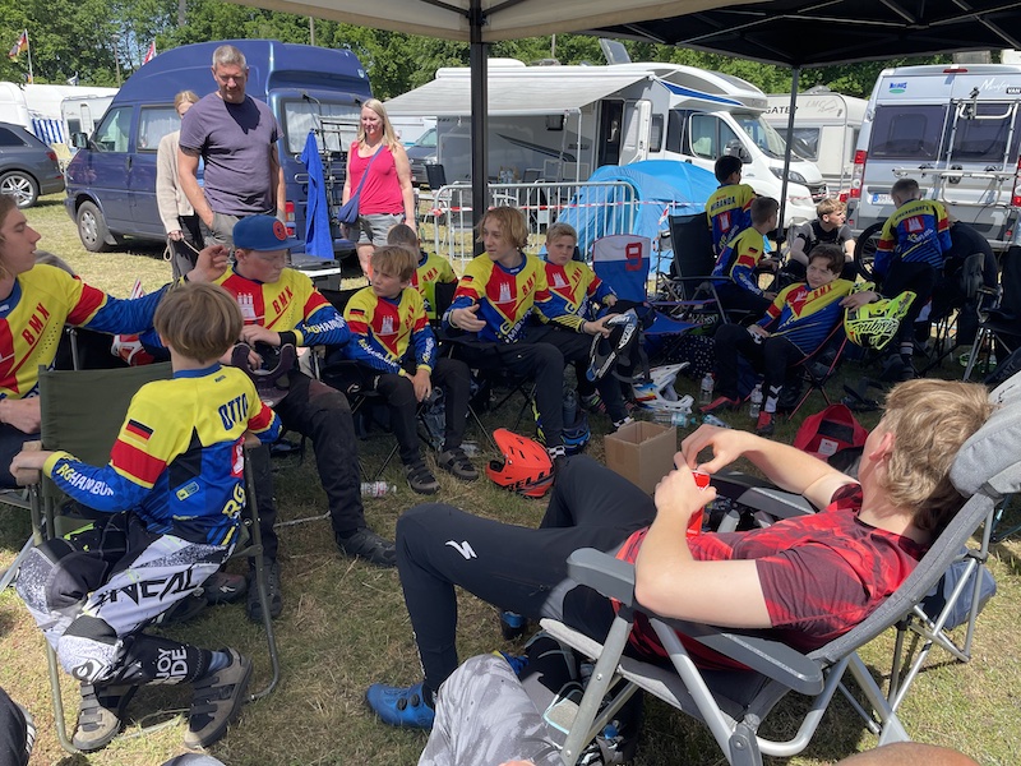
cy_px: 383
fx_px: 767
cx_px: 510
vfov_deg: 53.1
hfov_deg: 67.3
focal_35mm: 26
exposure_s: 1/1247
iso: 32
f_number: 1.6
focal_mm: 4.2
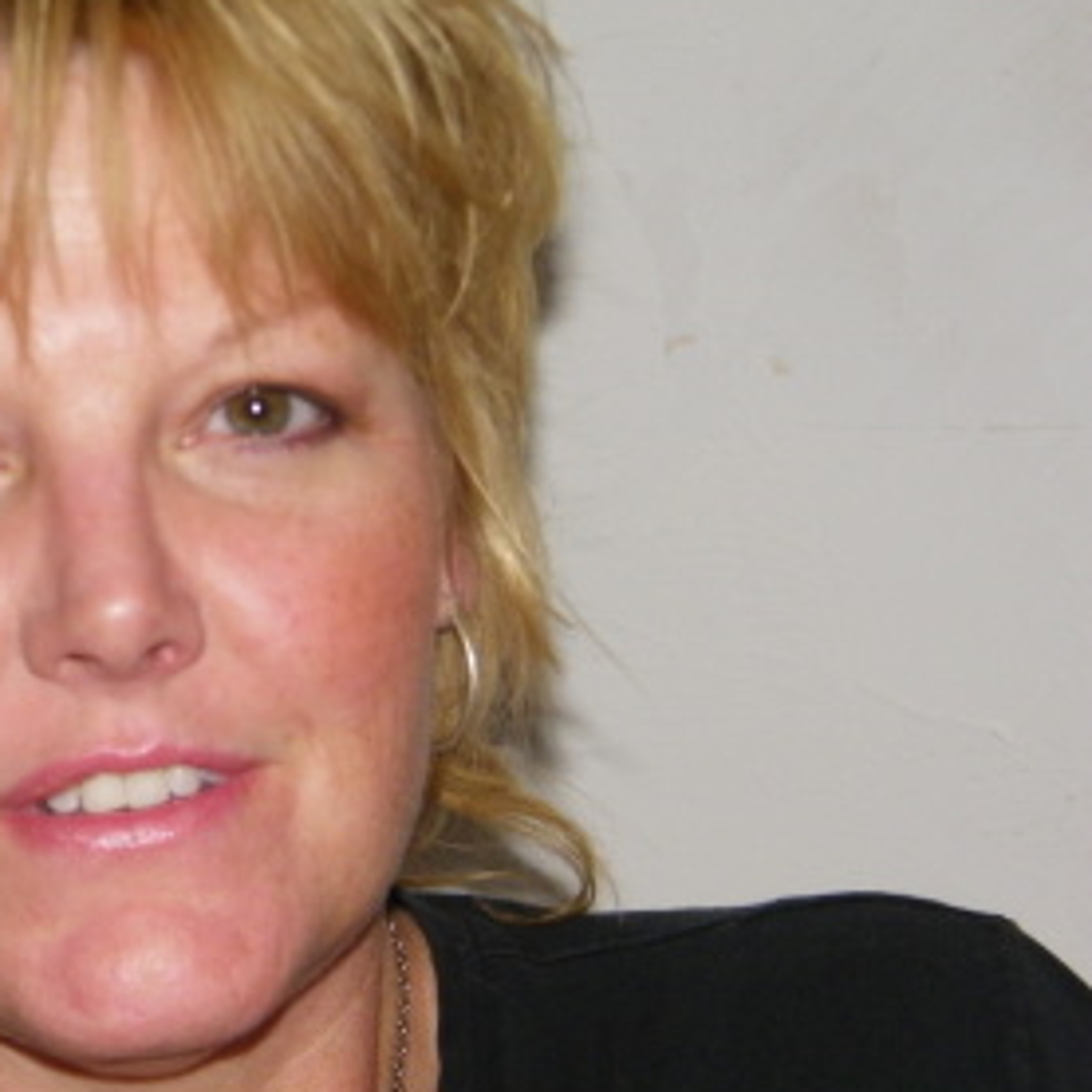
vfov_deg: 14.3
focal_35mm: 122
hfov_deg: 14.2
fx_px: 4354
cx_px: 213
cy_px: 581
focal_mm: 15.1
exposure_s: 1/40
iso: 200
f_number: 4.5
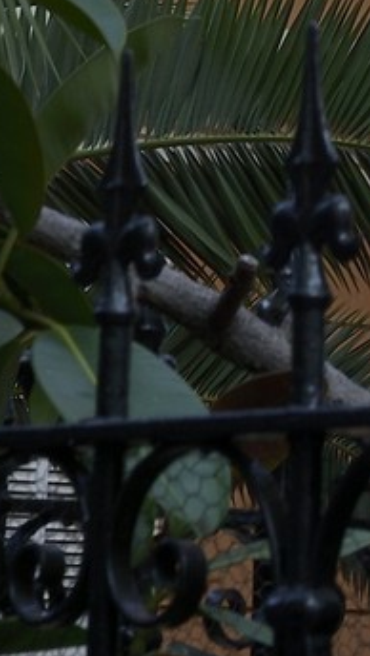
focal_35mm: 185
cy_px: -744
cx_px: 683
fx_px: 3220
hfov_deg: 6.4
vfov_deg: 10.5
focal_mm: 38
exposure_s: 1/100
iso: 200
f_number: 9
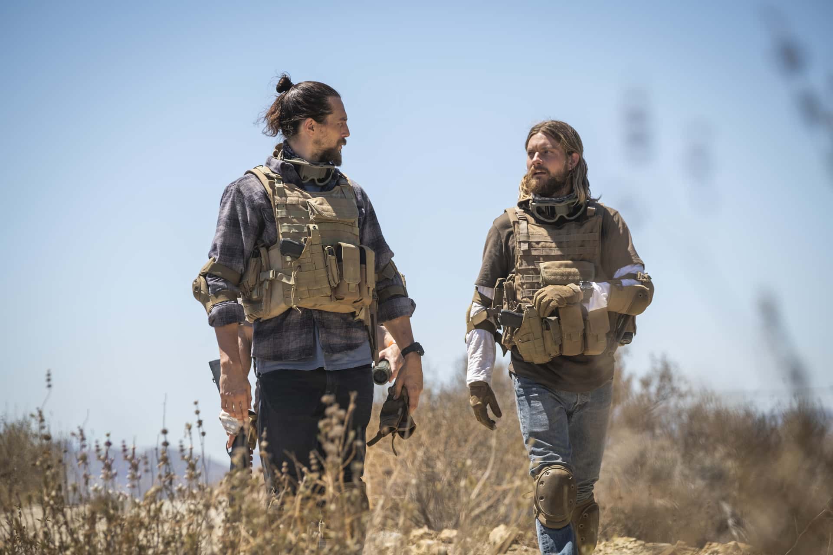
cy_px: 278
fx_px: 4003
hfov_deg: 11.9
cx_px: 416
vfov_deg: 7.9
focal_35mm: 173
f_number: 3.6
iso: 160
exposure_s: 1/1250
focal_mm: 115
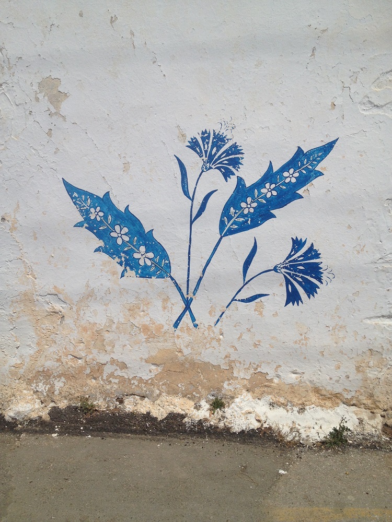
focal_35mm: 35
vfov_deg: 52.6
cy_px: 261
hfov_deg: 40.7
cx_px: 196
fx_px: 528
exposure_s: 1/6944
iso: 50
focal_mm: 4.28
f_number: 2.4
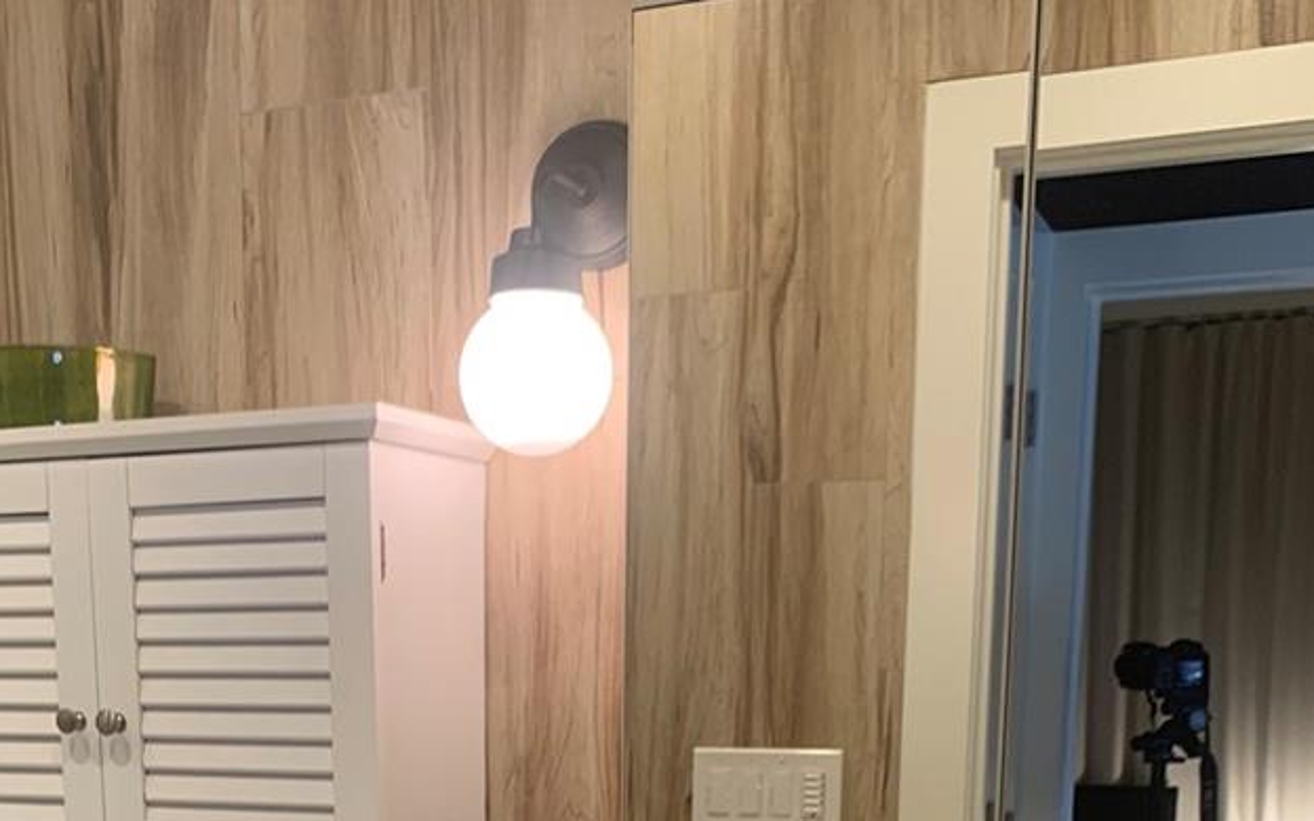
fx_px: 1898
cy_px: 1059
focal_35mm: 53
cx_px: 467
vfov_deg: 22.0
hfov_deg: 37.9
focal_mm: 4.25
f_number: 1.8
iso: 80
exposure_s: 1/60
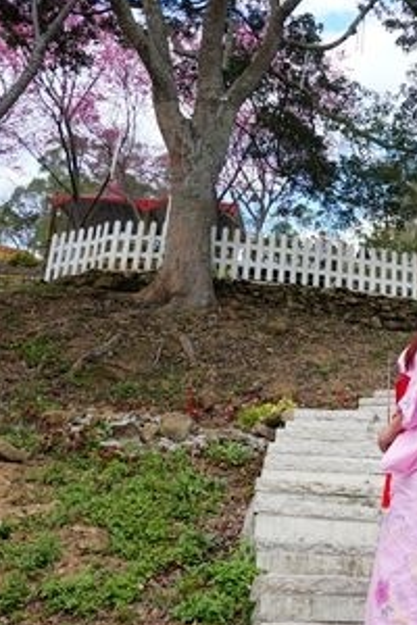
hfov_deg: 26.7
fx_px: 834
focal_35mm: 48
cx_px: 411
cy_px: 242
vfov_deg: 40.9
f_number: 2.8
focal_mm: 9
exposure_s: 1/500
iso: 125
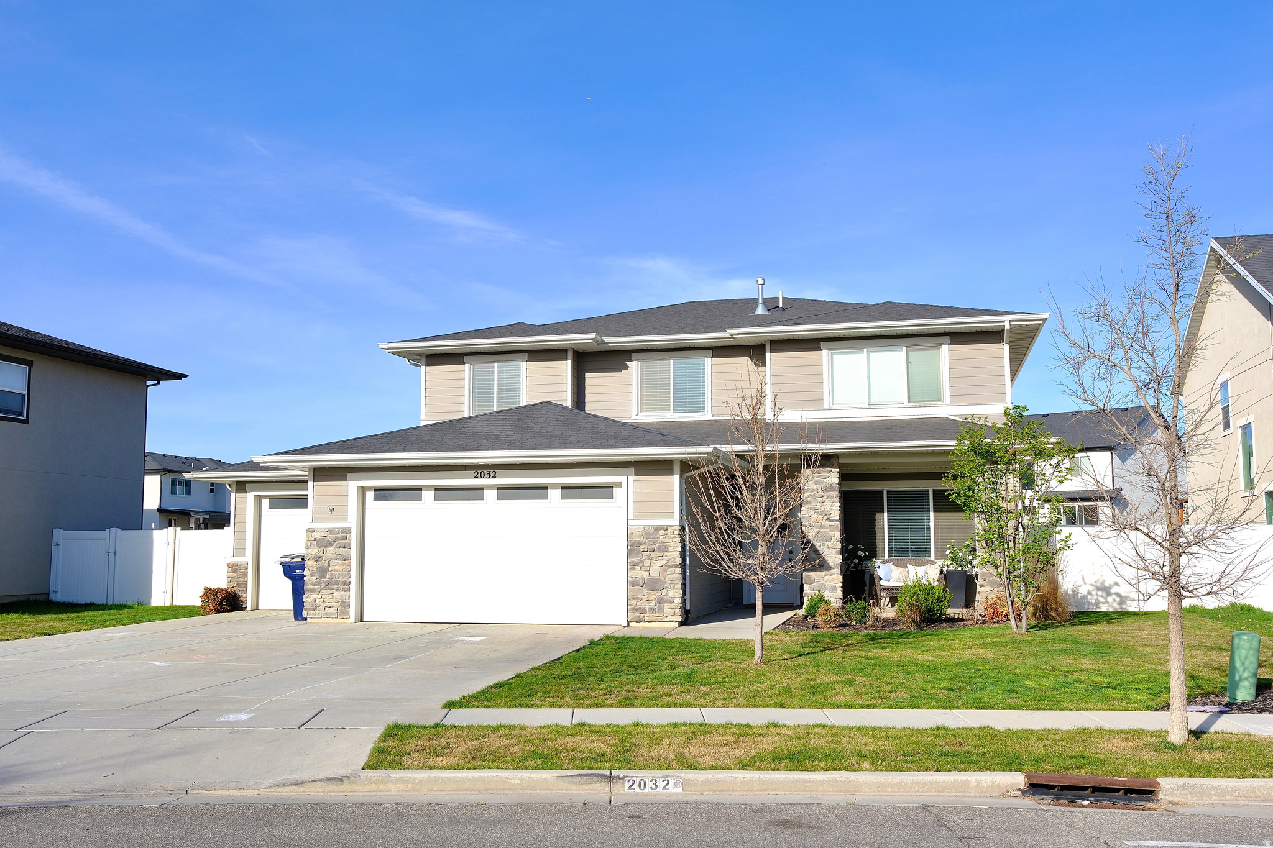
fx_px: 1167
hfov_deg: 57.2
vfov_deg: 40.0
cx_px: 636
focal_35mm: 33
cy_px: 424
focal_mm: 22
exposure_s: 1/450
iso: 160
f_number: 5.6
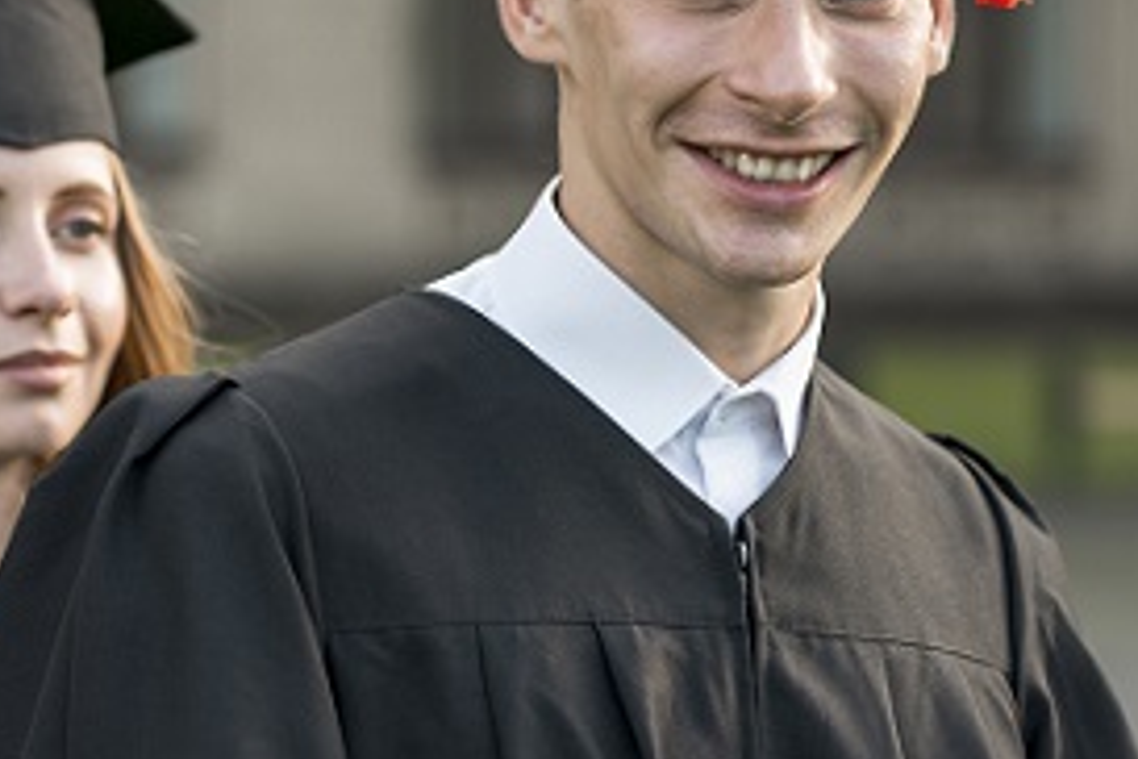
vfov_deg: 7.4
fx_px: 5879
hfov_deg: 11.0
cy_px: 423
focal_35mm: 186
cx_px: 144
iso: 320
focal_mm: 85
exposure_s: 1/400
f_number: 3.2
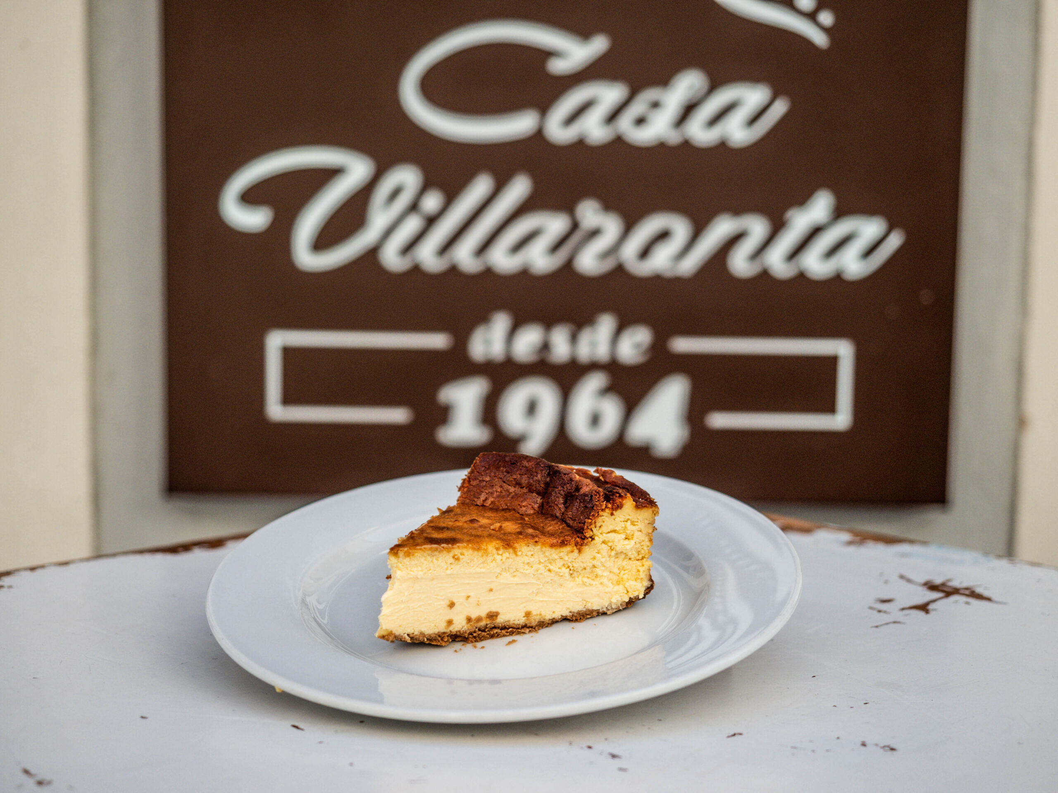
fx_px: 2201
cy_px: 396
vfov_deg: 20.4
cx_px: 529
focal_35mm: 72
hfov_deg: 27.0
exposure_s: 1/1250
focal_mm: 36
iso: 200
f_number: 2.8
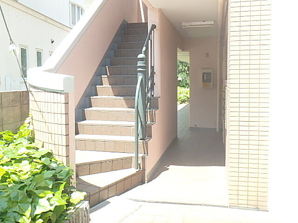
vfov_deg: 41.8
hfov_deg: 54.0
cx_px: 149
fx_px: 293
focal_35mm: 34
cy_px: 112
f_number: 4.9
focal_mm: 6
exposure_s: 1/100
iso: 125
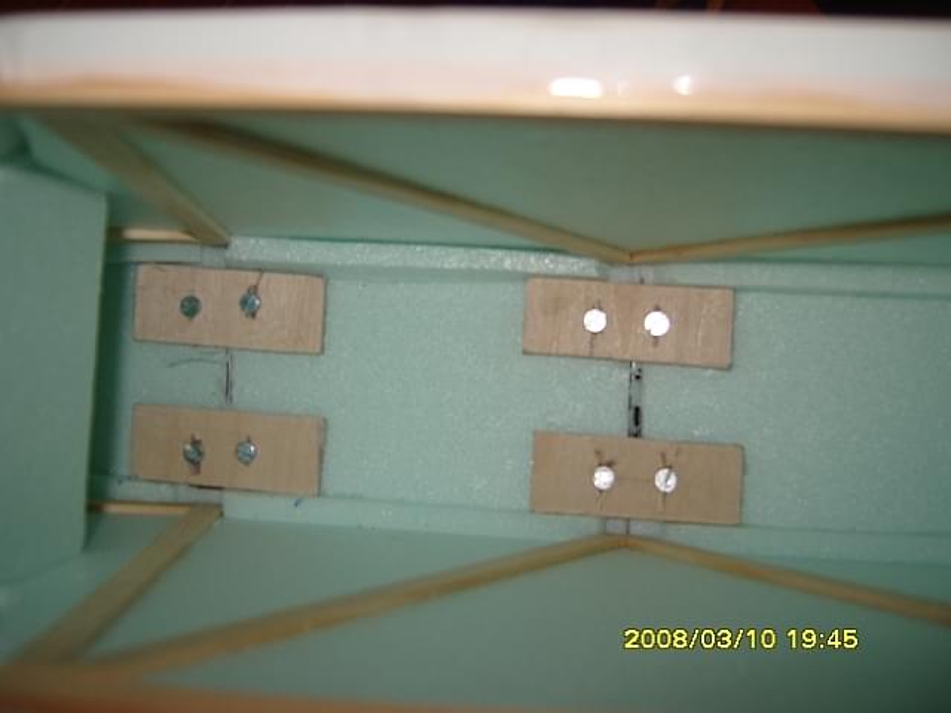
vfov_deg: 40.7
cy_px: 356
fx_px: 962
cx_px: 476
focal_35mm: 35
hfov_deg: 52.6
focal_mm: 7.4
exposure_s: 1/4
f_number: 7.1
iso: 100
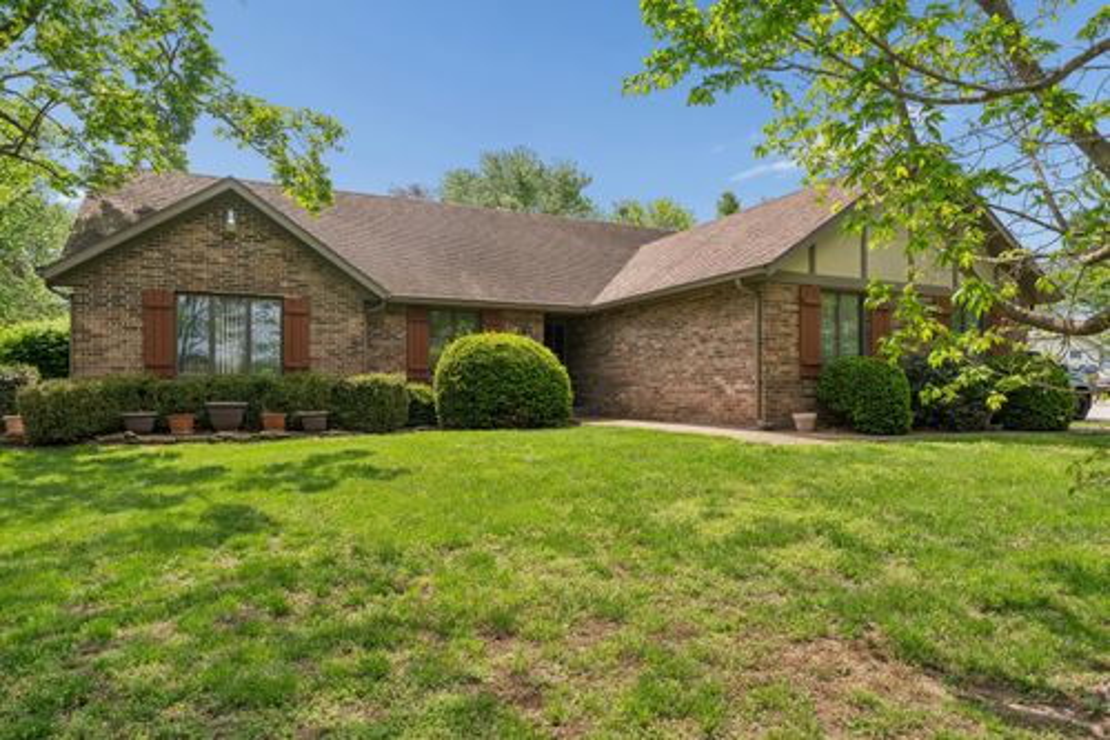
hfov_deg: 78.6
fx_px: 678
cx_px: 555
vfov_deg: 57.2
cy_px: 370
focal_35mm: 22
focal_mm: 22
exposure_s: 1/500
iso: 400
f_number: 9
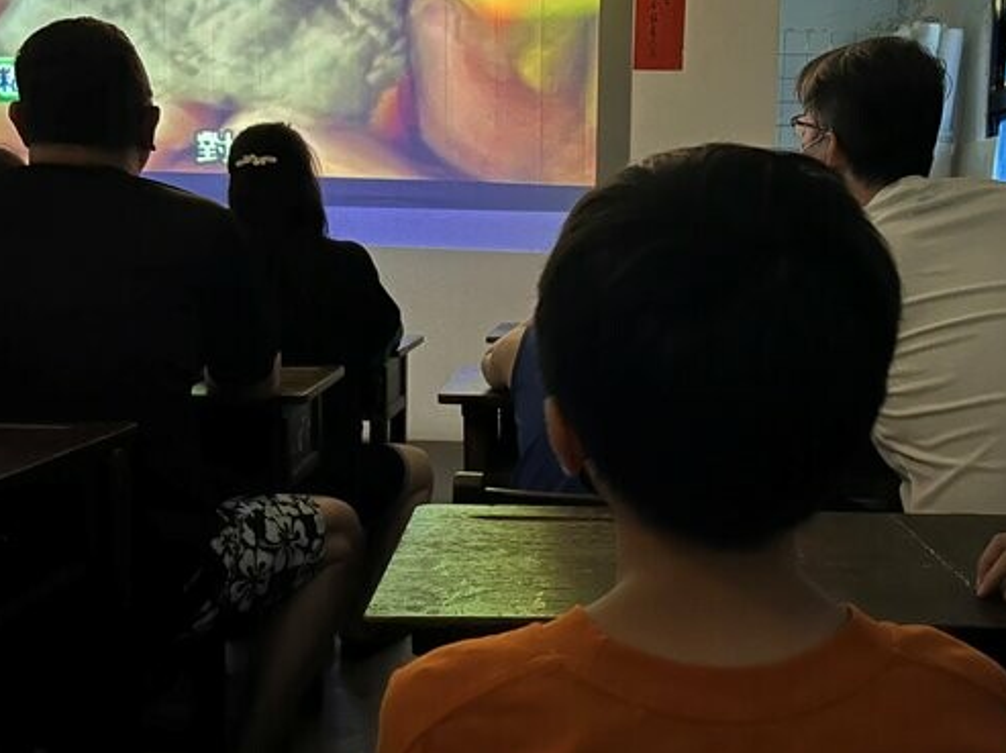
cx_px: 559
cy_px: 349
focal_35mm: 38
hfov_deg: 48.9
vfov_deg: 37.7
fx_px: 1104
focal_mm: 5.7
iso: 1000
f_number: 1.5
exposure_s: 1/15
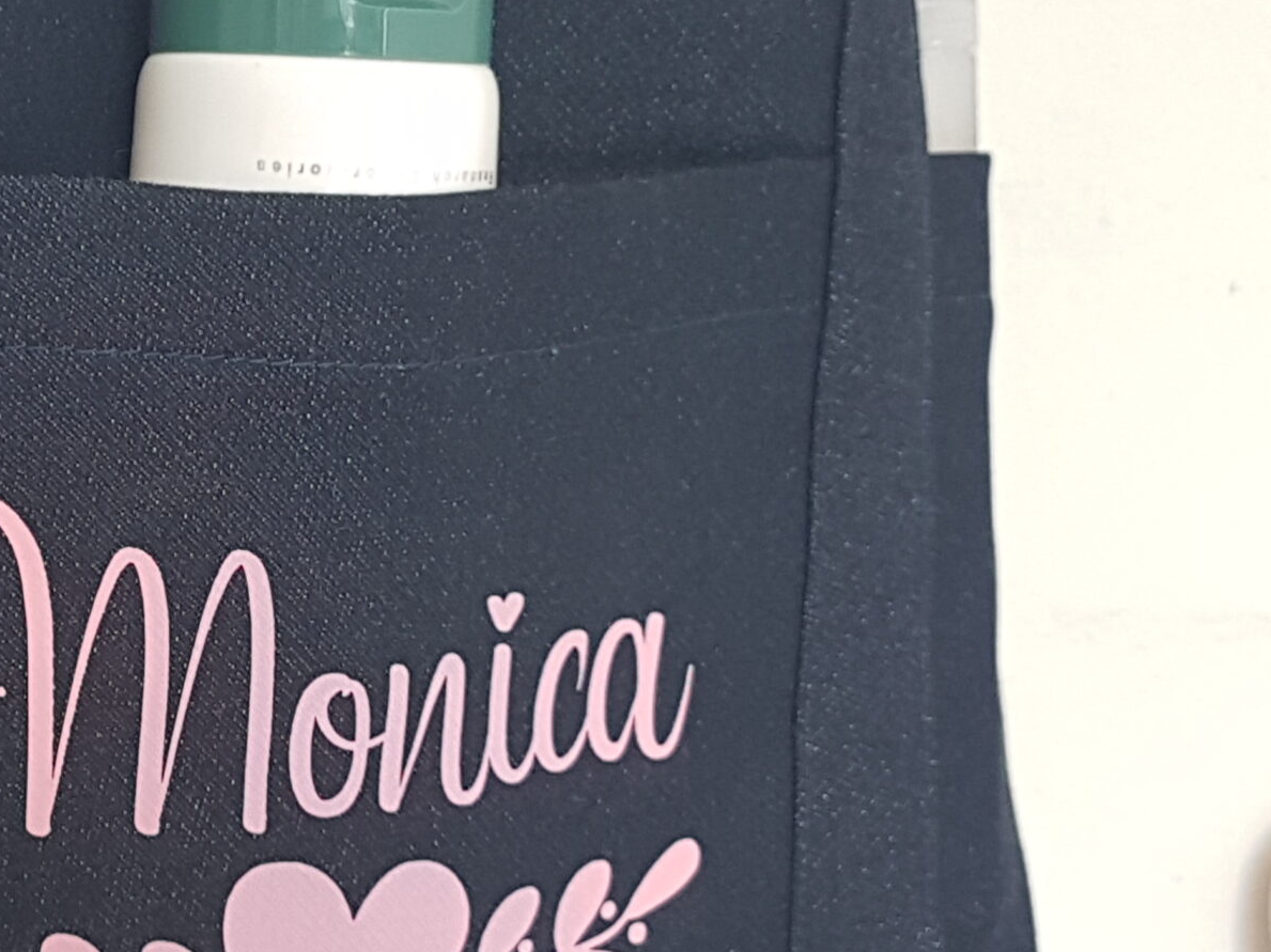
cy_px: 516
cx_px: 160
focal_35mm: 56
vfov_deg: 26.1
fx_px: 2056
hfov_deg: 32.8
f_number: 1.7
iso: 64
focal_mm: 4.2
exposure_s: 1/50
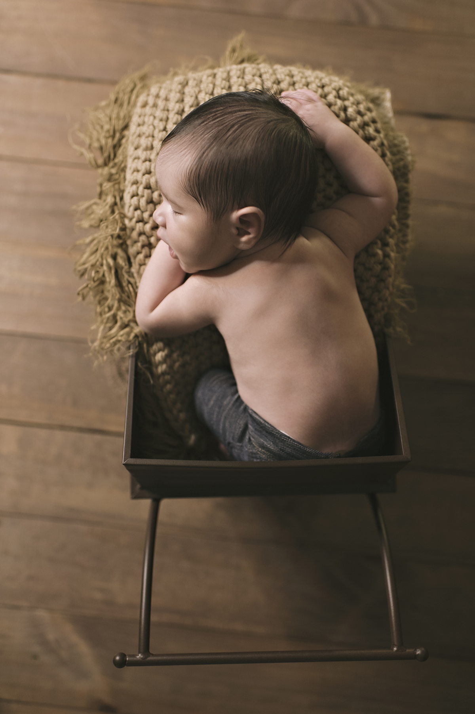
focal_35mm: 35
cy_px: 357
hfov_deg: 37.8
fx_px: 693
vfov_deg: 54.5
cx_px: 238
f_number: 2.2
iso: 500
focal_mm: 35
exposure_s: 1/125
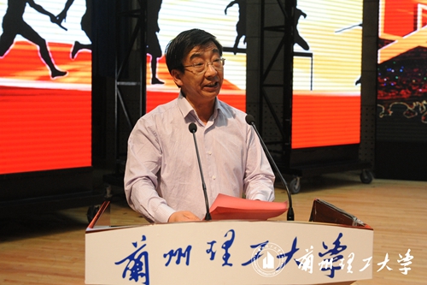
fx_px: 427
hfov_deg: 53.1
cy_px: 142
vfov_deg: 36.8
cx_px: 214
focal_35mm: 36
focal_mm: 36
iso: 3200
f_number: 3.5
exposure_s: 1/1000
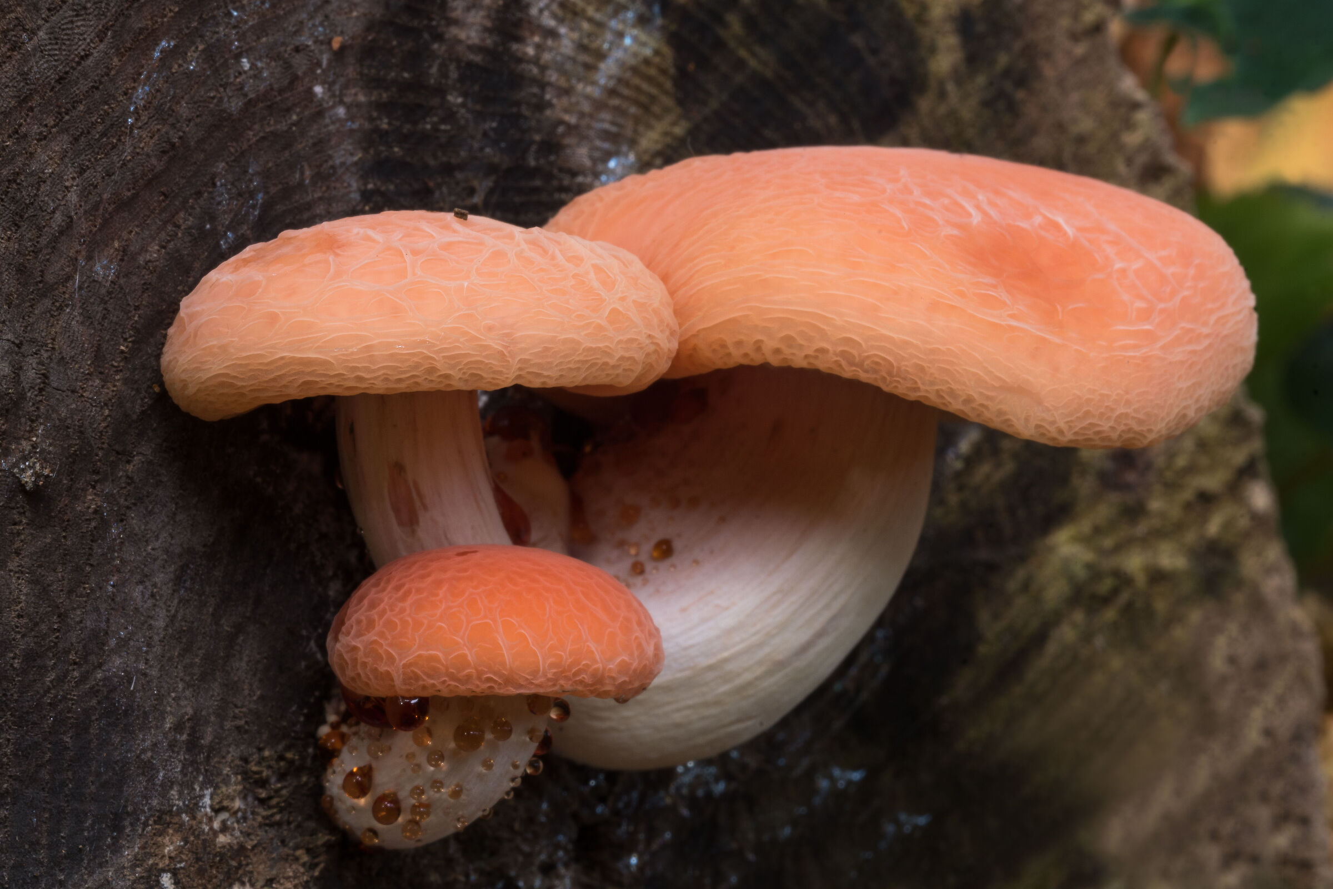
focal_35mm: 225
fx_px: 8331
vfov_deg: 6.1
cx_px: 666
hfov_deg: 9.1
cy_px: 444
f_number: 29
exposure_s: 1/2
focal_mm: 150
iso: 100
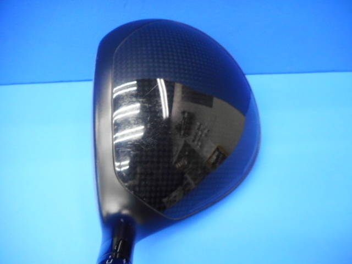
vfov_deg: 54.9
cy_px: 132
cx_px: 176
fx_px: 254
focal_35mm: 25
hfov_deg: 69.4
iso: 280
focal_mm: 4.5
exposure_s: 1/30
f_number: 3.7
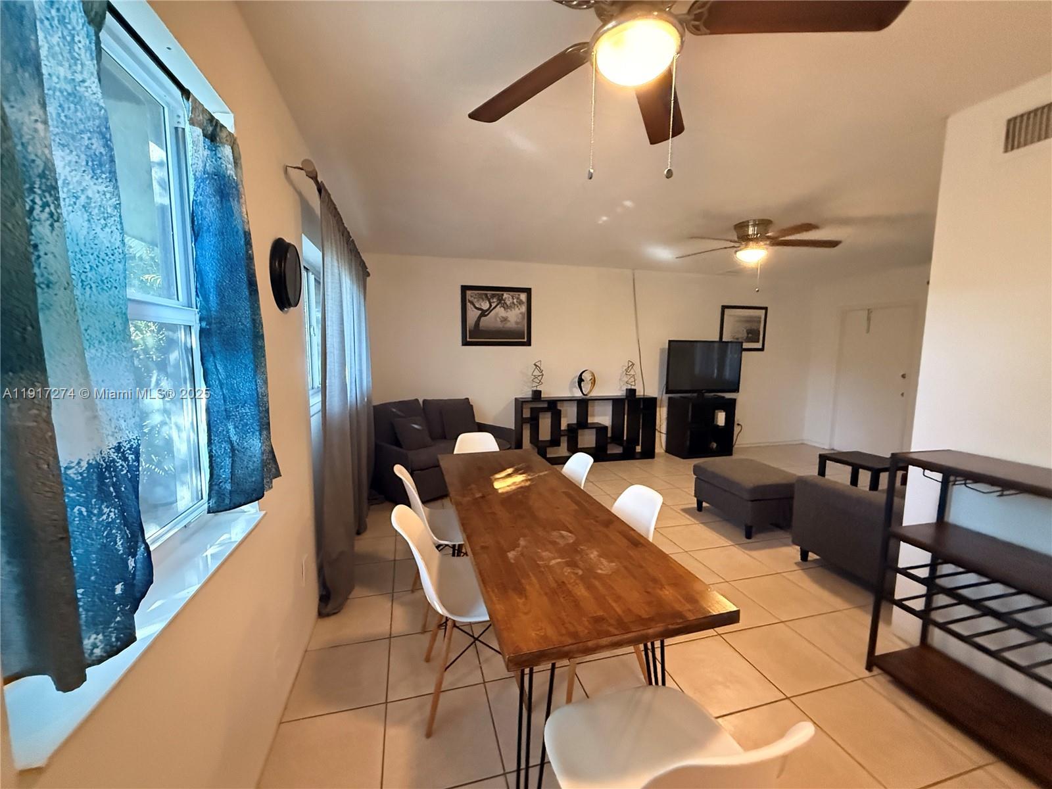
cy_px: 394
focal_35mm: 14
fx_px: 425
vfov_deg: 85.7
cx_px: 526
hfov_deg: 102.1
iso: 1250
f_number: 2.2
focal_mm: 2.22
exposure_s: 1/60
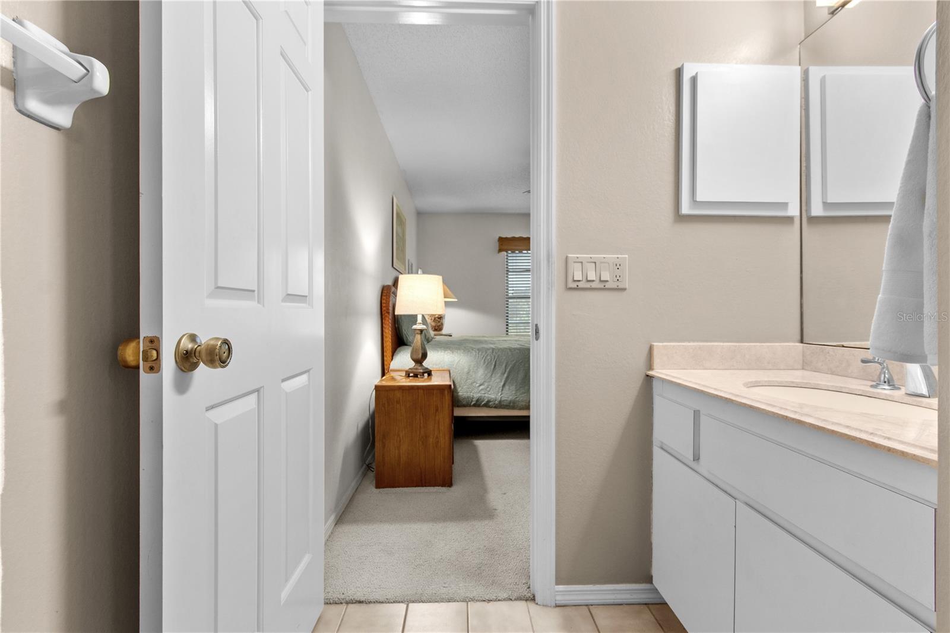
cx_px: 475
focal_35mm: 15
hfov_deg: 100.4
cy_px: 316
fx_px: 396
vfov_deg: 77.3
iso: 640
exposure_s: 1/4
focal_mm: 10
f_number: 7.1
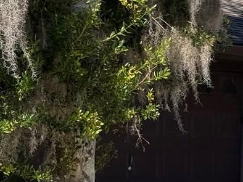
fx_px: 1368
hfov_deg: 10.1
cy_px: 49
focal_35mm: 195
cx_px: 245
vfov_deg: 7.6
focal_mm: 6.76
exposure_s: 1/6024
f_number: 1.78
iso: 100
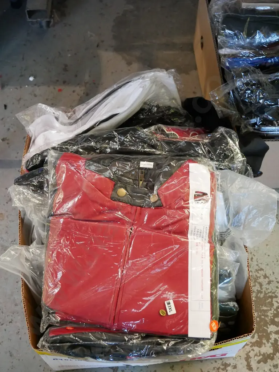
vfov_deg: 42.9
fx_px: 473
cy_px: 186
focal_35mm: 44
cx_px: 140
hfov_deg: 32.9
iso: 3200
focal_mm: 22
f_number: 4.2
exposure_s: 1/60
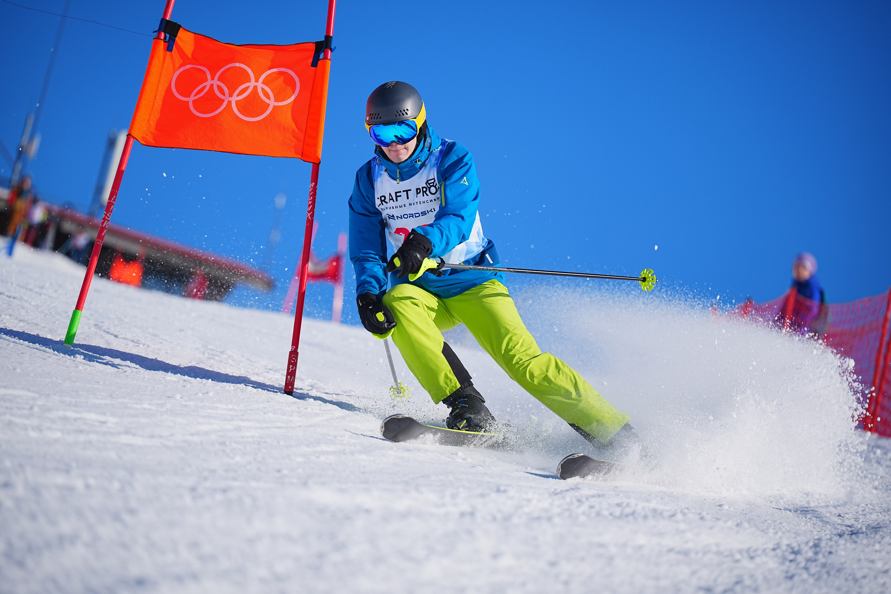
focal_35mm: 145
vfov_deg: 9.5
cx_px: 446
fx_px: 3589
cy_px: 297
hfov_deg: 14.2
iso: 100
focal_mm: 145
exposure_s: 1/4000
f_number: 2.8
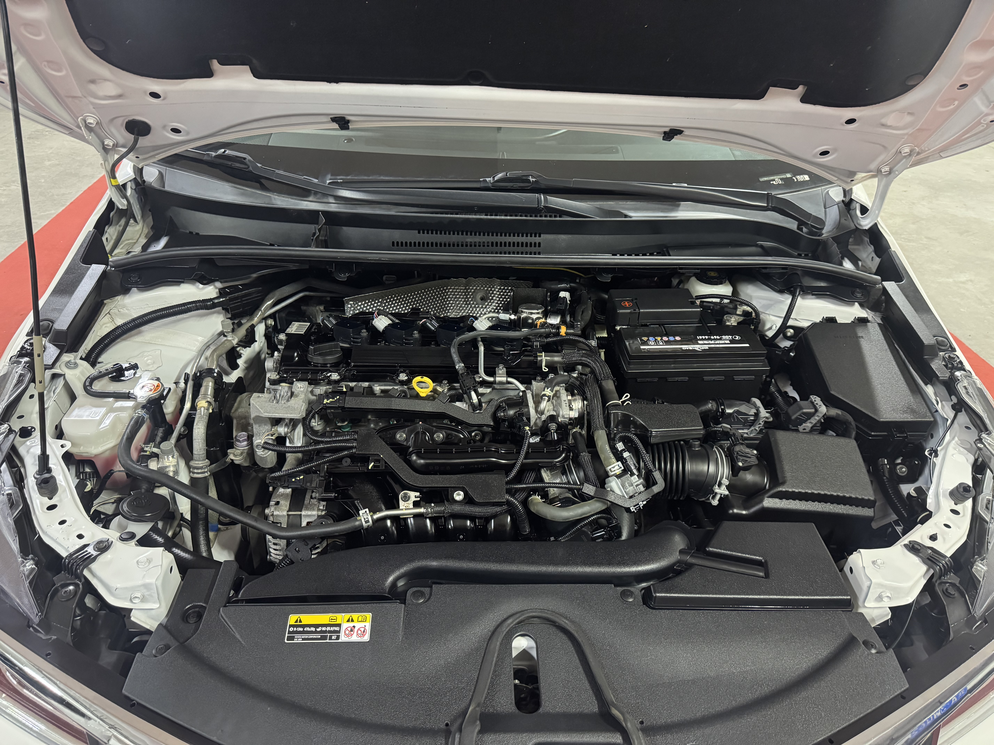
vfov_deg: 56.8
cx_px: 497
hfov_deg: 71.6
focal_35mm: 24
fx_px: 689
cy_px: 372
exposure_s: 1/33
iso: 800
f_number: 1.78
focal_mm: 6.76
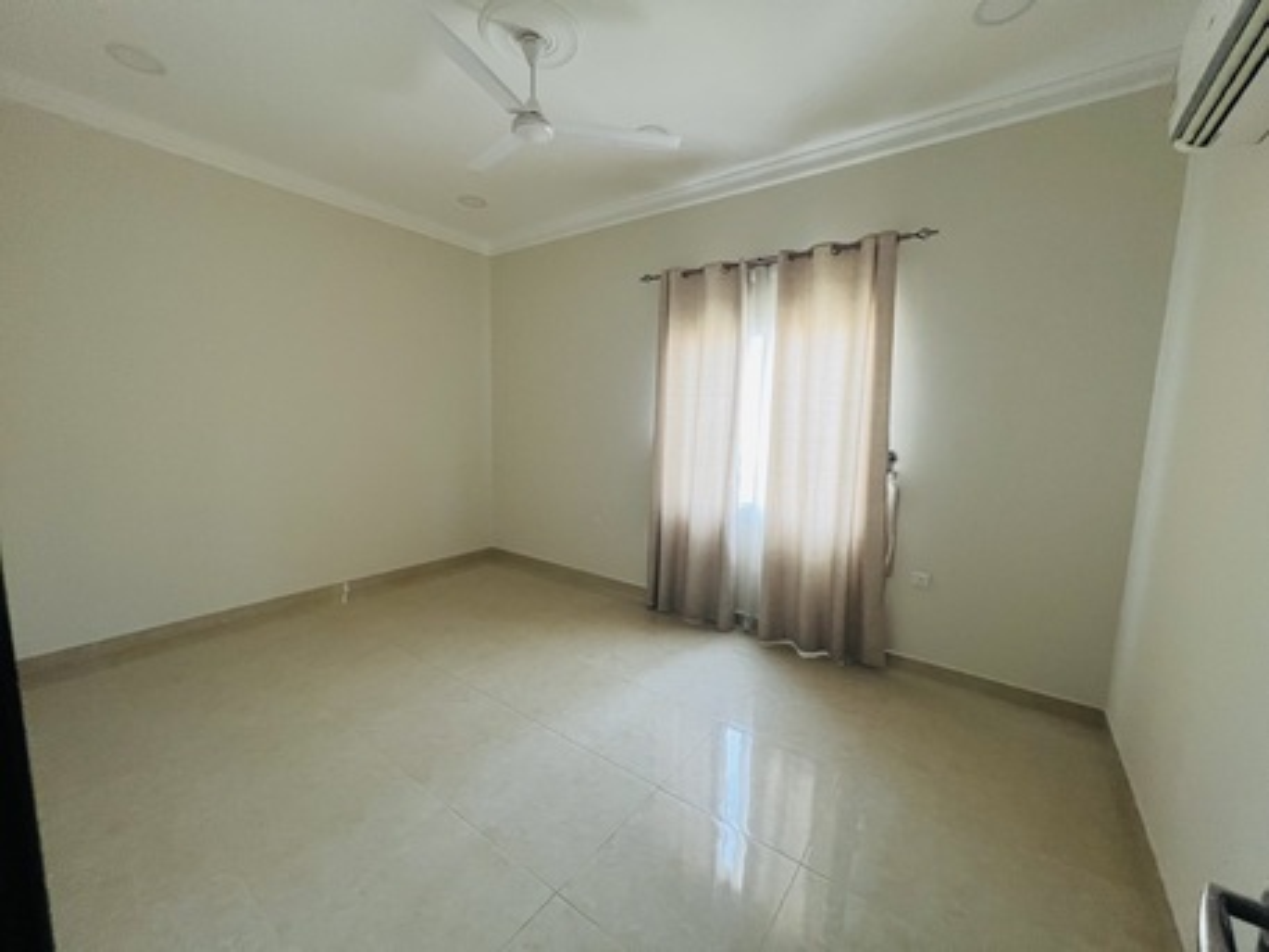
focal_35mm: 13
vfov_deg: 89.9
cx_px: 634
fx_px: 477
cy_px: 476
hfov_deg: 106.2
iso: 250
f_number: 1.8
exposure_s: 1/71
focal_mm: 1.57
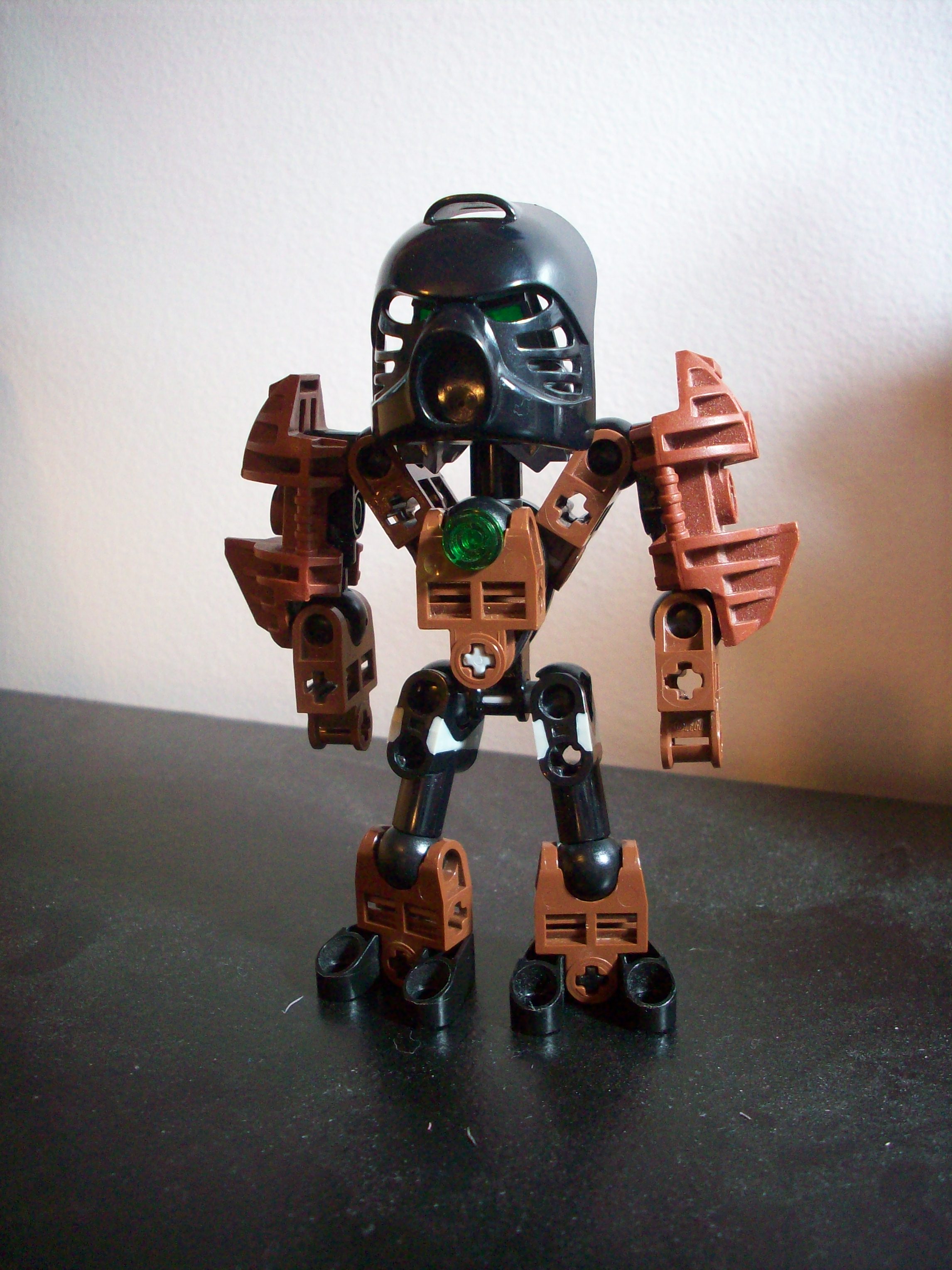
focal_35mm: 37
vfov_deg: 50.1
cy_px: 635
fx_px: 1357
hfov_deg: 38.7
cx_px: 476
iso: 160
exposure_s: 1/12.2
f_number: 2.8
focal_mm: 6.2
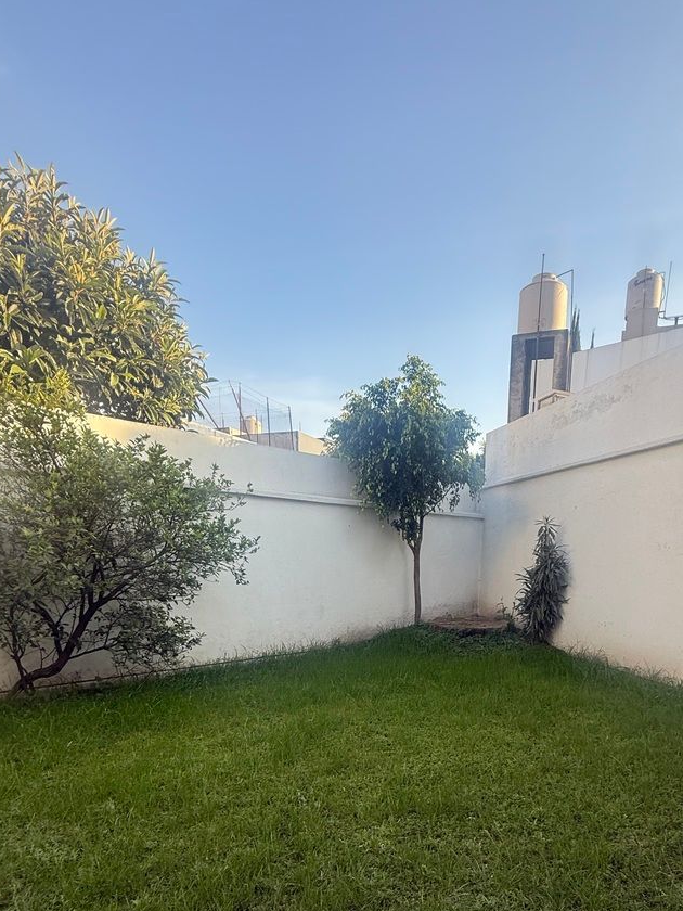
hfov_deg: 65.4
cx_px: 409
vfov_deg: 77.5
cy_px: 646
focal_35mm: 20
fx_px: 526
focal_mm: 2.22
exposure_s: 1/308
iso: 64
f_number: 2.2
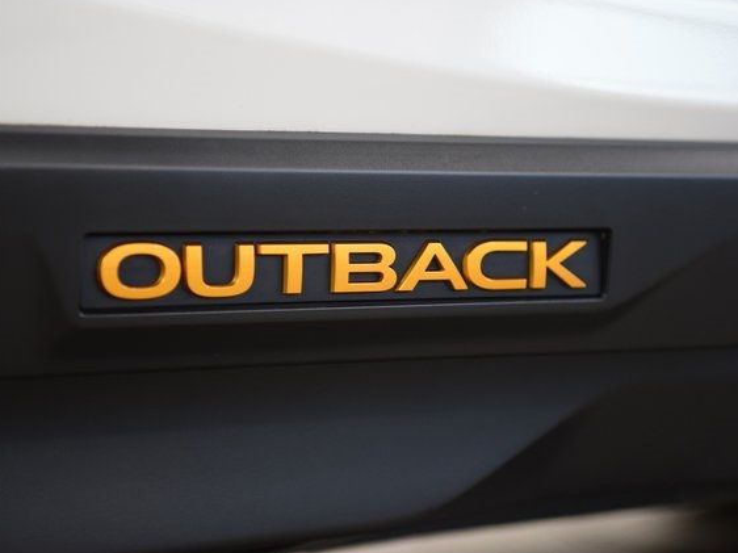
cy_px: 275
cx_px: 327
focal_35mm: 115
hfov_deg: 17.1
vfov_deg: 12.9
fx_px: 2451
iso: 1600
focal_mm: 70
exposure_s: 1/125
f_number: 2.8
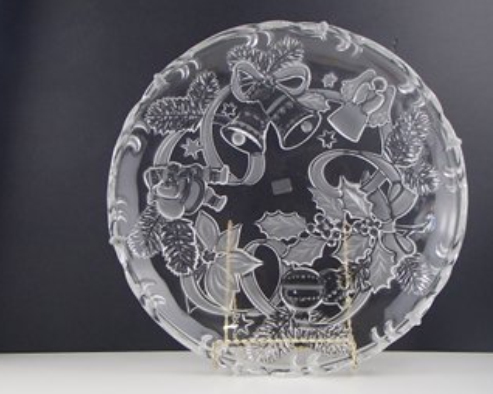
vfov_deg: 38.2
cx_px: 257
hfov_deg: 46.9
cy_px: 198
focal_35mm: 39
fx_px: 569
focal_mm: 6.64
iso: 400
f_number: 4.7
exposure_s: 1/160
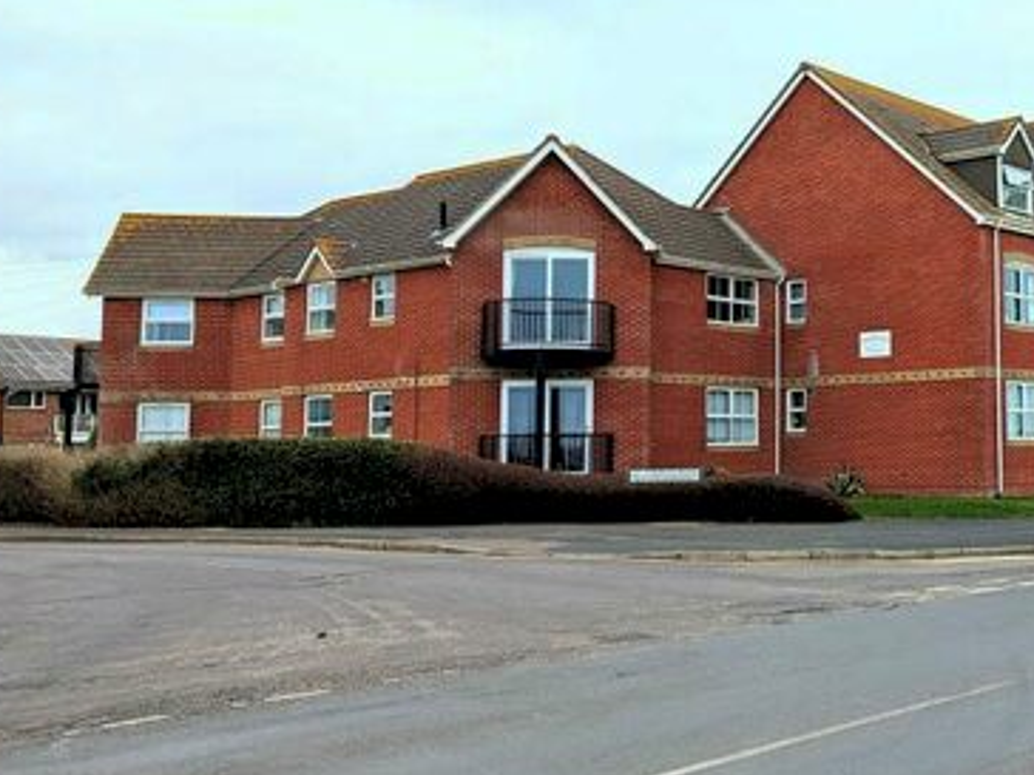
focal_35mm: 46
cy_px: 322
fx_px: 1374
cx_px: 947
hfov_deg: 38.2
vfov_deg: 31.5
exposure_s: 1/1088
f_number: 1.85
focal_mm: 6.81
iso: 55
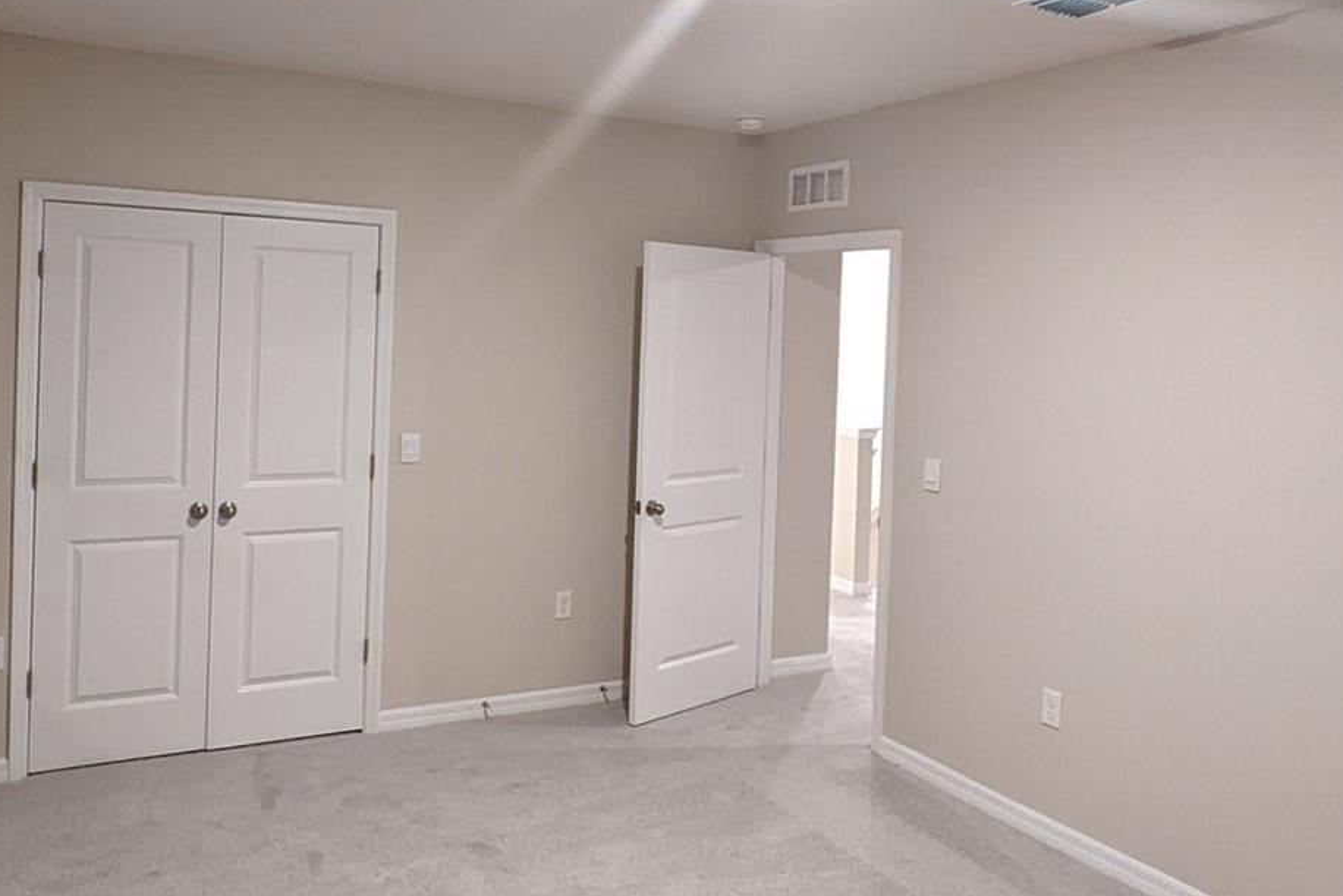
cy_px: 323
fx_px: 1082
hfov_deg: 63.4
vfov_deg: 44.5
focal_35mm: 29
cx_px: 585
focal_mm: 2.35
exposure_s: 1/30
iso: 618
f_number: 2.2
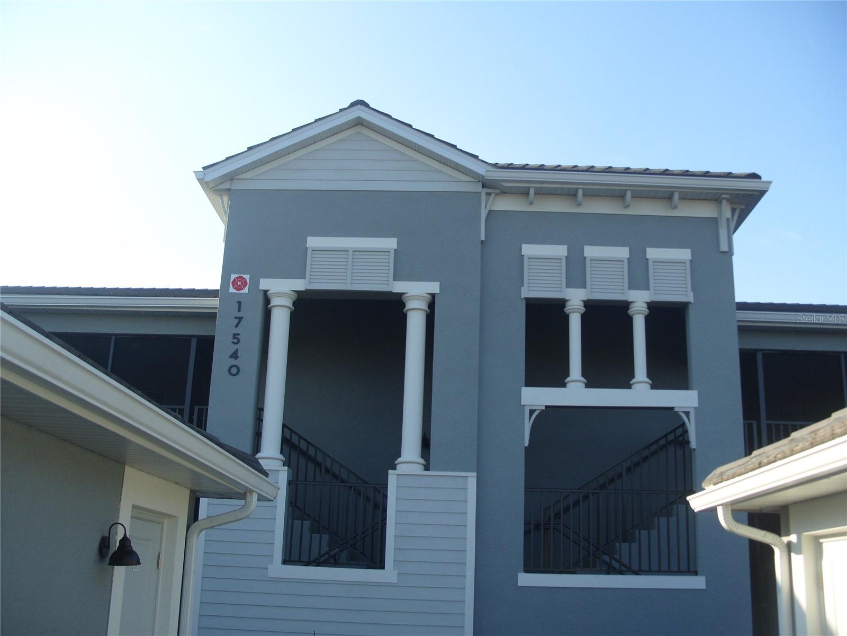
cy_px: 318
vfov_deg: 40.7
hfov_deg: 52.6
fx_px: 856
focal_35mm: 35
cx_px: 424
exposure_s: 1/750
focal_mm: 7.8
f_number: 2.8
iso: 80
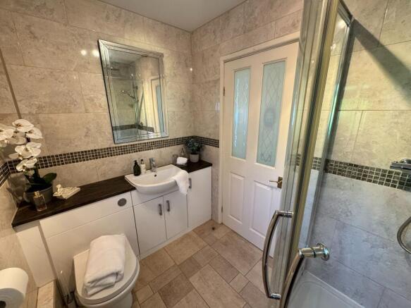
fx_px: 166
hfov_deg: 102.1
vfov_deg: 85.7
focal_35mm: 14
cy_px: 154
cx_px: 206
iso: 250
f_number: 2.2
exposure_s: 1/100
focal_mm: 2.22
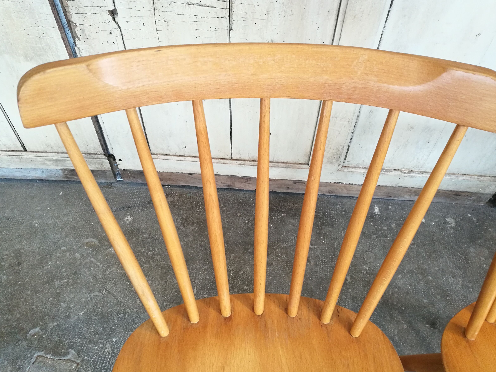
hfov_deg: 63.4
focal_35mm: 28
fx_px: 401
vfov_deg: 49.8
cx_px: 256
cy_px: 182
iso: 250
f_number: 2.2
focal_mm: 4.5
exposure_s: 1/33.3
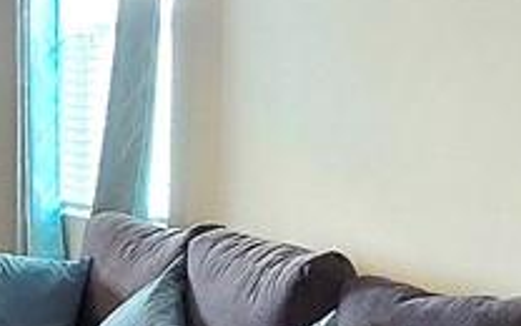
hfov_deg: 19.5
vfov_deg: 12.2
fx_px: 1505
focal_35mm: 106
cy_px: 323
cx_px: 150
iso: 320
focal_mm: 2.2
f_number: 2.2
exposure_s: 1/60.2
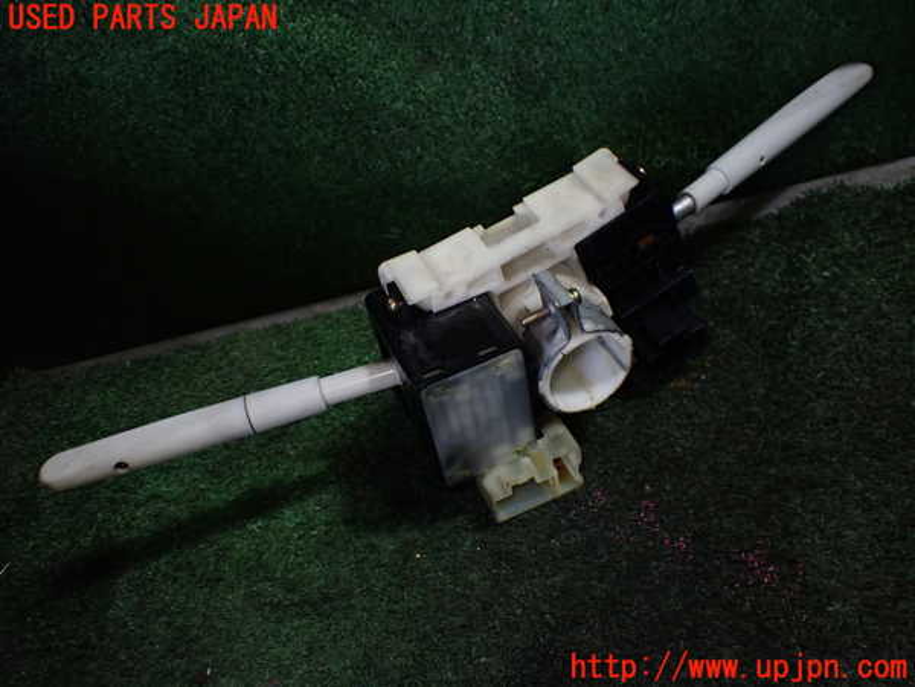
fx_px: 793
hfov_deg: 60.0
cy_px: 344
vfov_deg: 46.8
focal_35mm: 30
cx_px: 458
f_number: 2.3
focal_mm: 5.4
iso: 320
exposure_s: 1/125
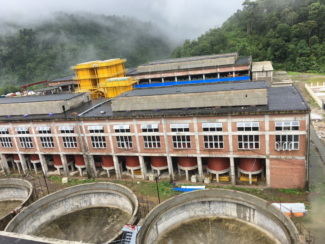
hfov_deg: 61.7
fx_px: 272
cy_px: 122
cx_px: 162
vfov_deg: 48.2
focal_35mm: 29
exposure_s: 1/50
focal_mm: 4.15
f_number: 2.2
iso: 25
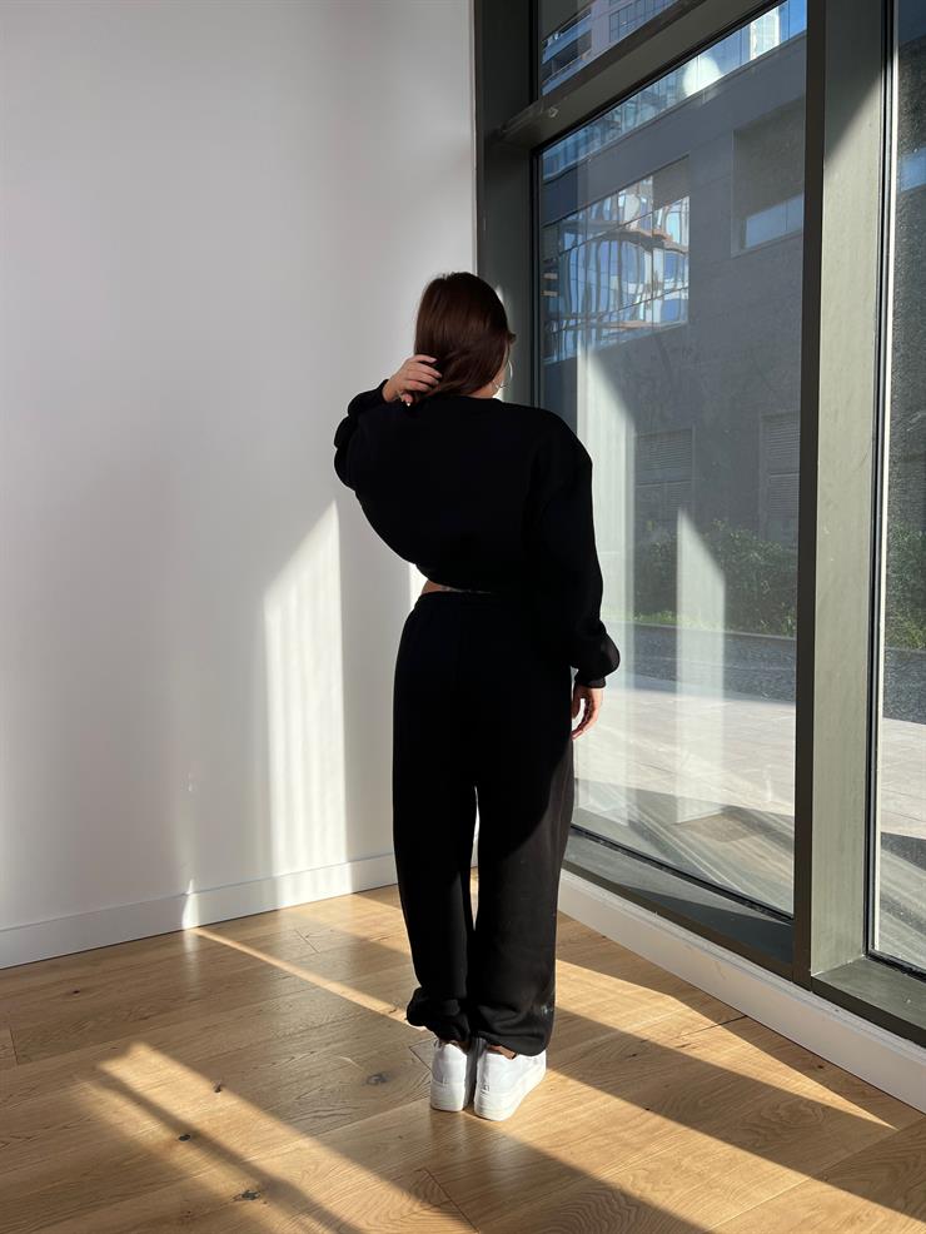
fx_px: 927
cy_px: 617
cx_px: 463
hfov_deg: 53.1
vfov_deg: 67.3
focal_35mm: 26
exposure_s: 1/827
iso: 50
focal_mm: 5.7
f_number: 1.5
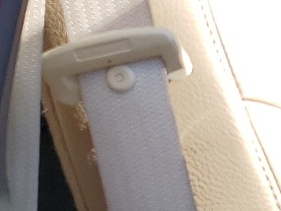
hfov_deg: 11.8
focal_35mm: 146
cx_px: 597
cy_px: 214
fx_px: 1186
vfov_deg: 10.1
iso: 50
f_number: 1.5
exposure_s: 1/714
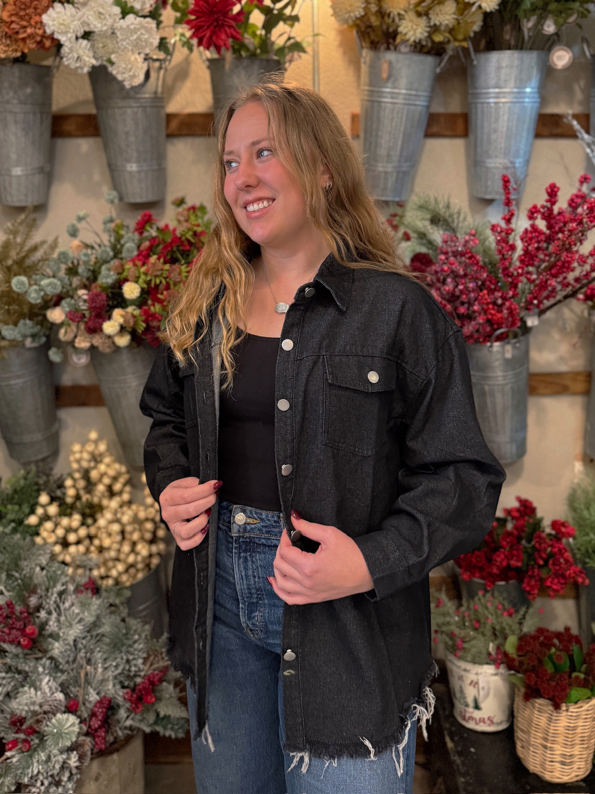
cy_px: 397
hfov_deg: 56.8
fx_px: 550
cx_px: 298
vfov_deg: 71.6
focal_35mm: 24
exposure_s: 1/40
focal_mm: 6.76
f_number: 1.78
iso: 1000
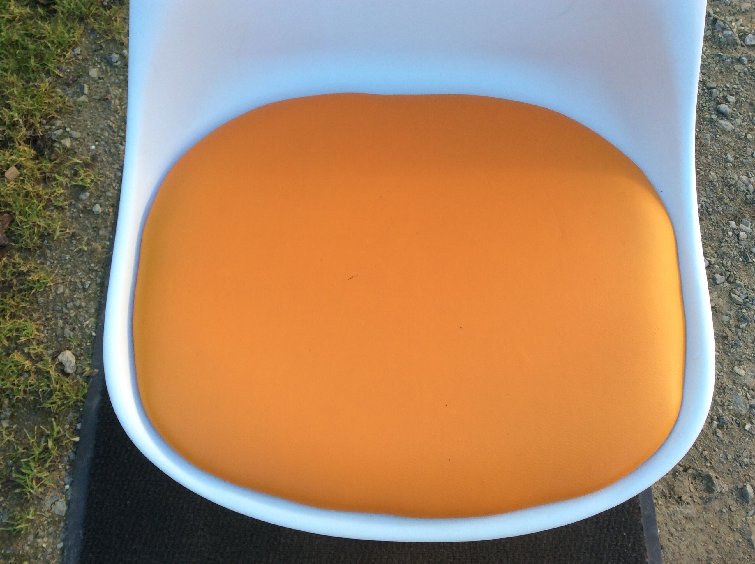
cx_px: 378
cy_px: 282
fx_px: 697
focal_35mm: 32
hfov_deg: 56.9
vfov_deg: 44.1
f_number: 2.4
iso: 32
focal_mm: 3.3
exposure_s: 1/132
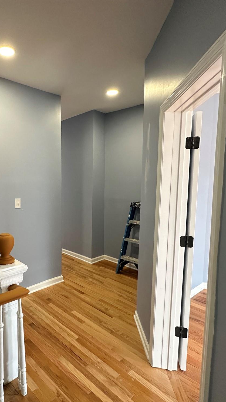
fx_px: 224
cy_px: 206
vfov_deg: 83.8
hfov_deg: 50.8
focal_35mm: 21
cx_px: 49
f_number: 2.2
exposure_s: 1/120
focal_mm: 2.22
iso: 250
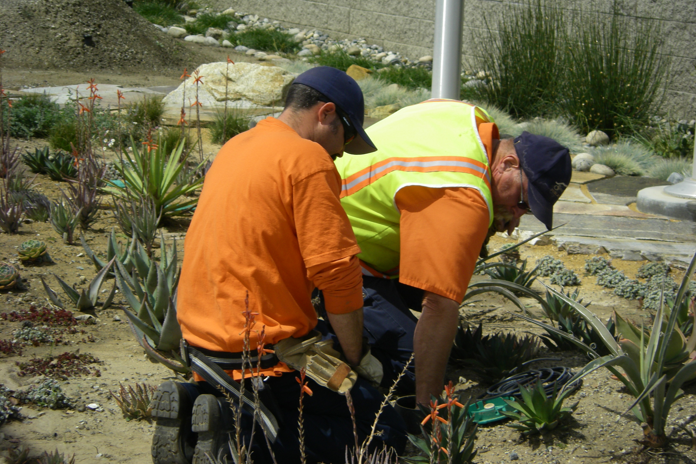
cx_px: 349
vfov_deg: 11.7
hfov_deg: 17.5
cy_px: 236
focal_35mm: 117
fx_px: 2262
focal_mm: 18.5
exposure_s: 1/200
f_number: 8.2
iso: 64
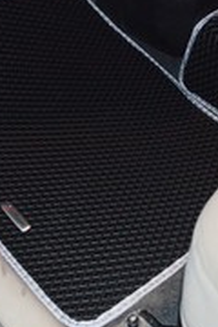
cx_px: 93
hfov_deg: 21.6
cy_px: 140
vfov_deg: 31.8
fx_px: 572
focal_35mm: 63
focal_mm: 18
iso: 3200
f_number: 3.5
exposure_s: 1/60
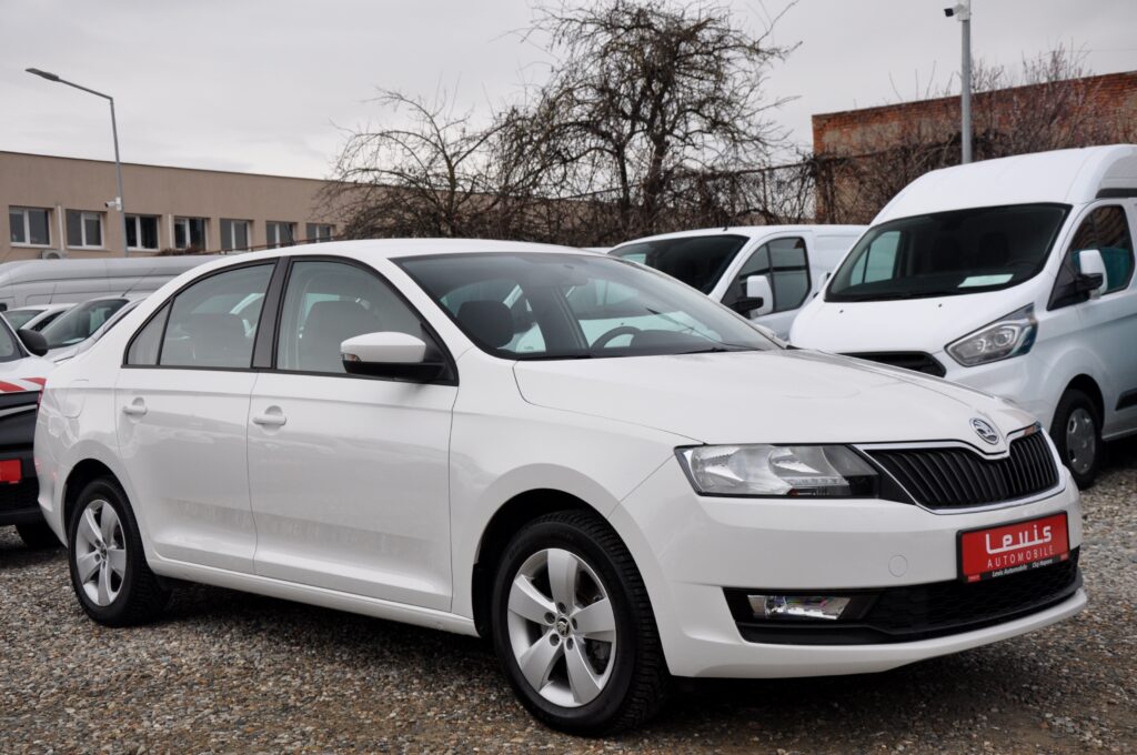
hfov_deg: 43.7
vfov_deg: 29.8
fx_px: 1419
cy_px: 378
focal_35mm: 45
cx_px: 568
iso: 500
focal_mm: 30
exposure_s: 1/250
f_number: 8
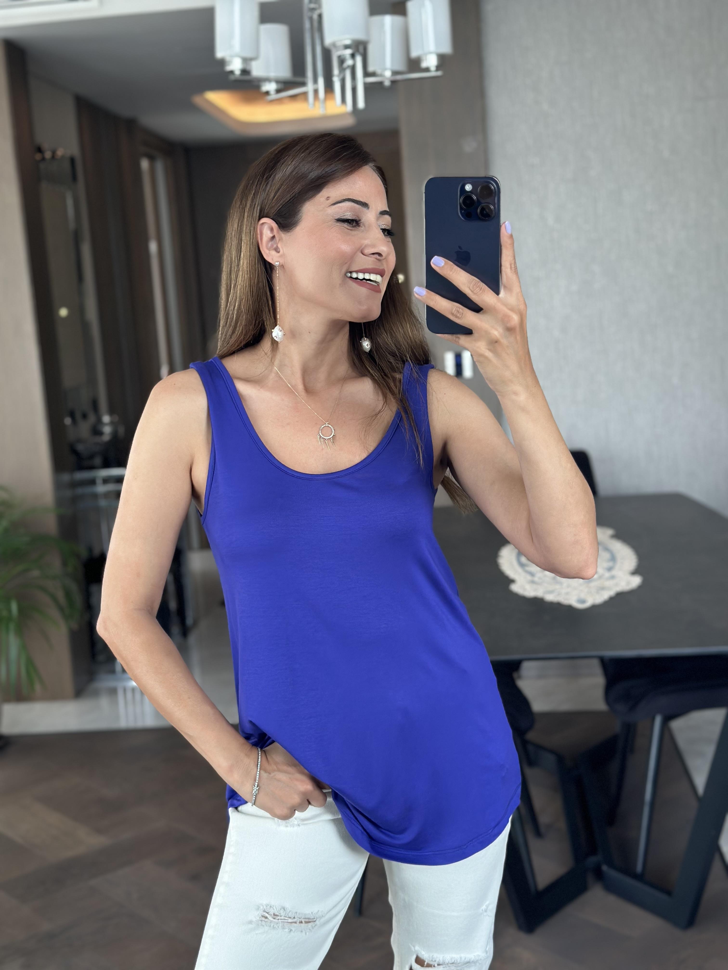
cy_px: 485
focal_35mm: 48
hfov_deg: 30.3
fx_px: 1346
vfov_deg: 39.7
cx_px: 364
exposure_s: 1/60
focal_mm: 6.86
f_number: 1.78
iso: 125
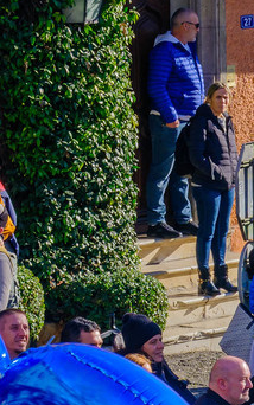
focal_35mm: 291
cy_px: 451
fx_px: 3220
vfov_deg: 7.2
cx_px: 665
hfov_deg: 4.4
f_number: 11
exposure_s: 1/125
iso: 320
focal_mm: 55
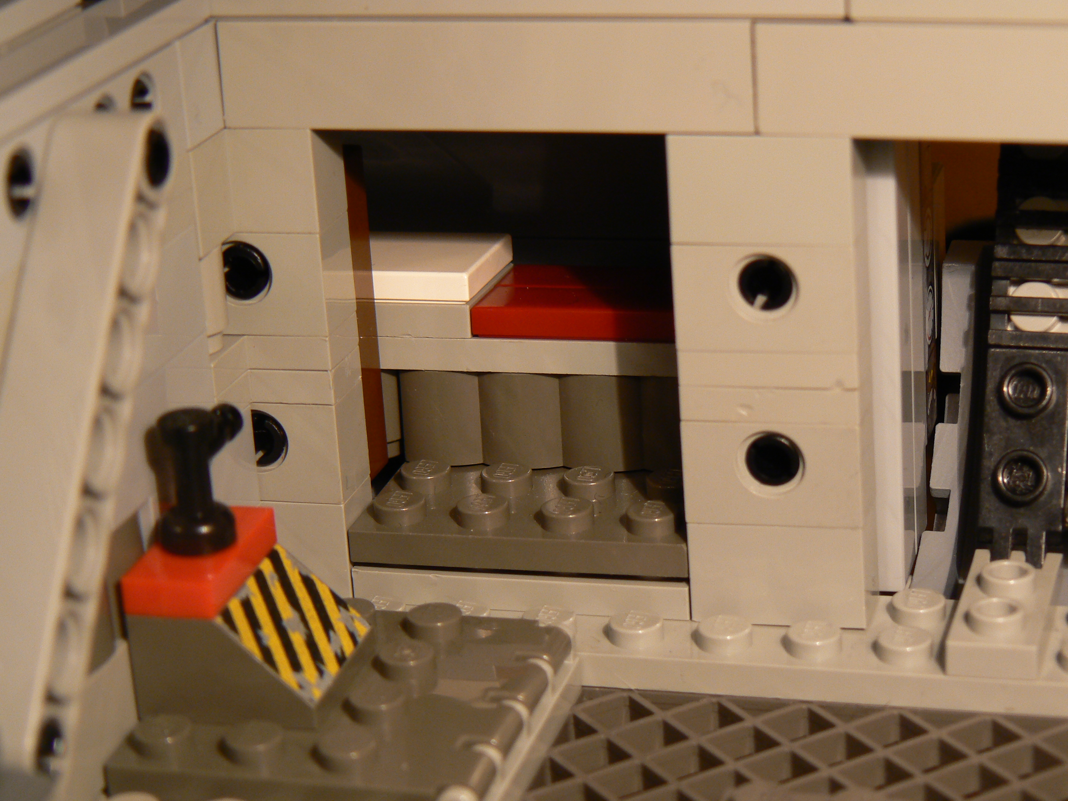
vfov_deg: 15.2
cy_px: 400
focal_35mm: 97
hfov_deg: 20.2
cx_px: 534
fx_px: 2993
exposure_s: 1/20
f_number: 3.2
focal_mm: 16.2
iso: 100
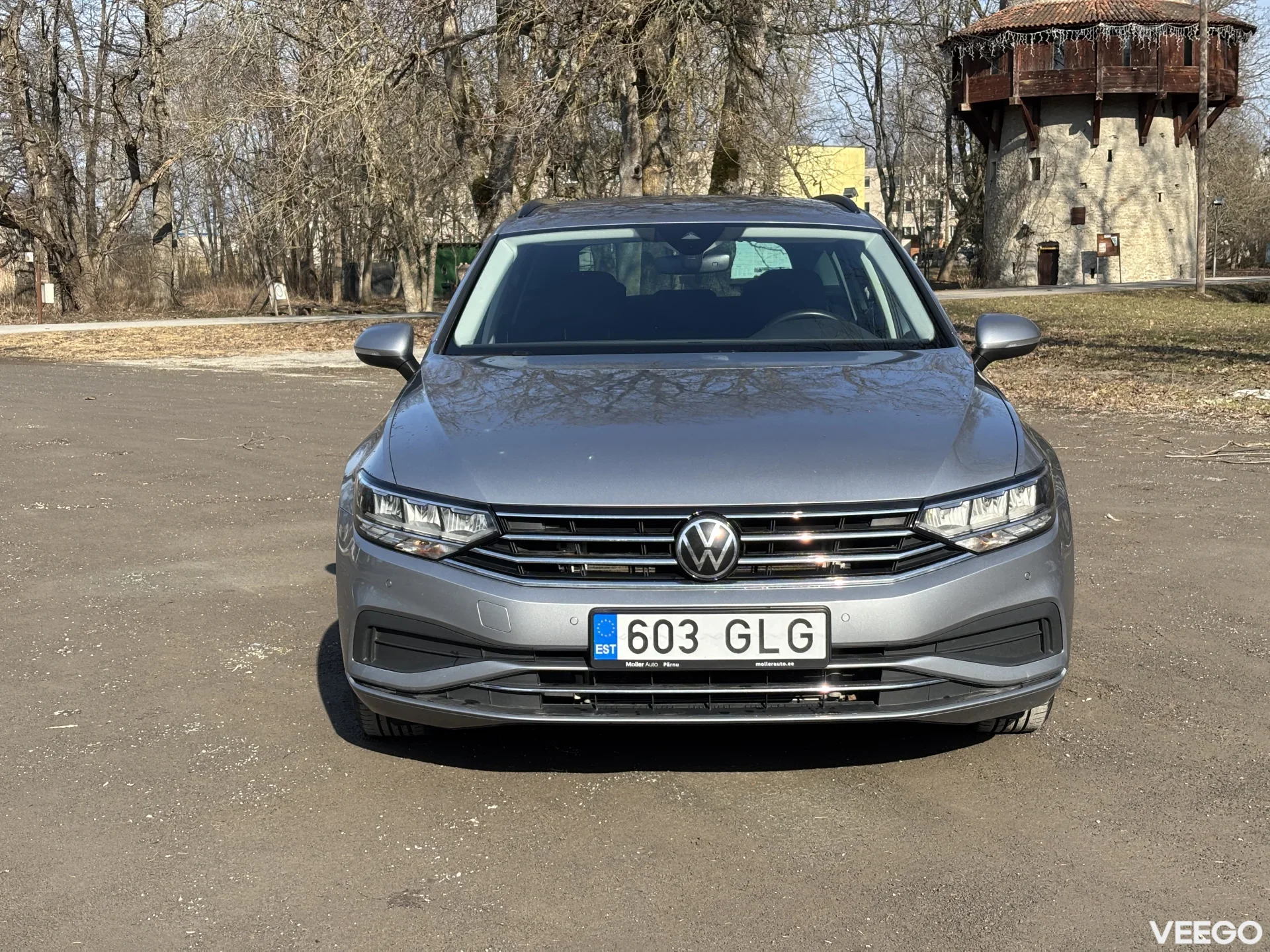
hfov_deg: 36.8
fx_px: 1908
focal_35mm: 52
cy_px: 476
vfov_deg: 28.0
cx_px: 635
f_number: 1.6
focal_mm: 5.96
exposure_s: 1/1522
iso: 32
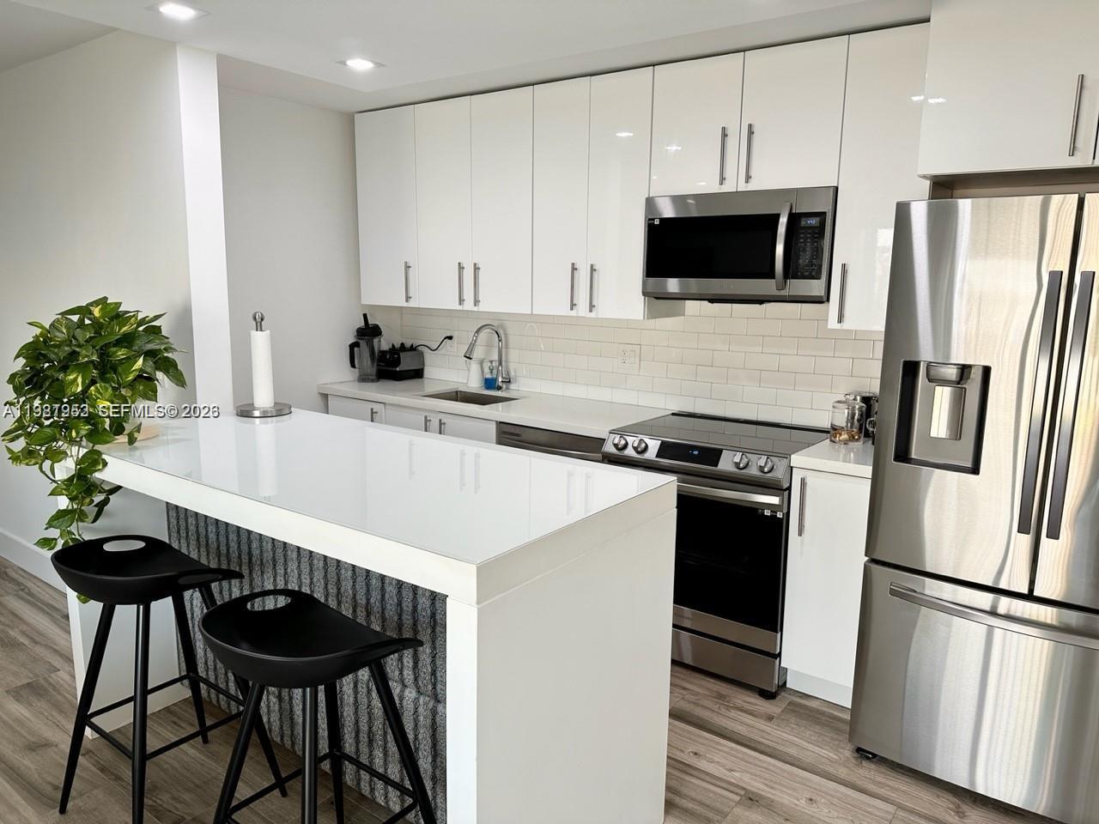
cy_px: 412
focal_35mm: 24
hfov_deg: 71.6
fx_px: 762
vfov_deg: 56.8
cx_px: 550
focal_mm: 6.86
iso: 80
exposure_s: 1/120
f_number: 1.78
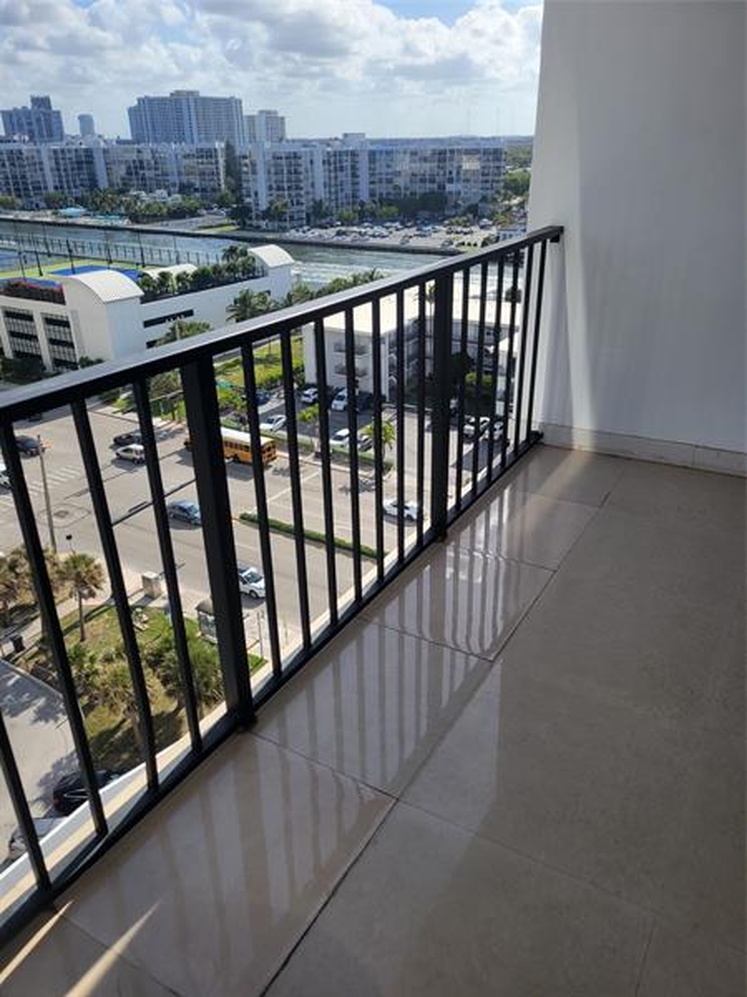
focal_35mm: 26
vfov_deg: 67.3
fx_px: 748
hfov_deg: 53.1
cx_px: 374
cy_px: 498
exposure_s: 1/2339
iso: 40
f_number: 1.8
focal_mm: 5.4
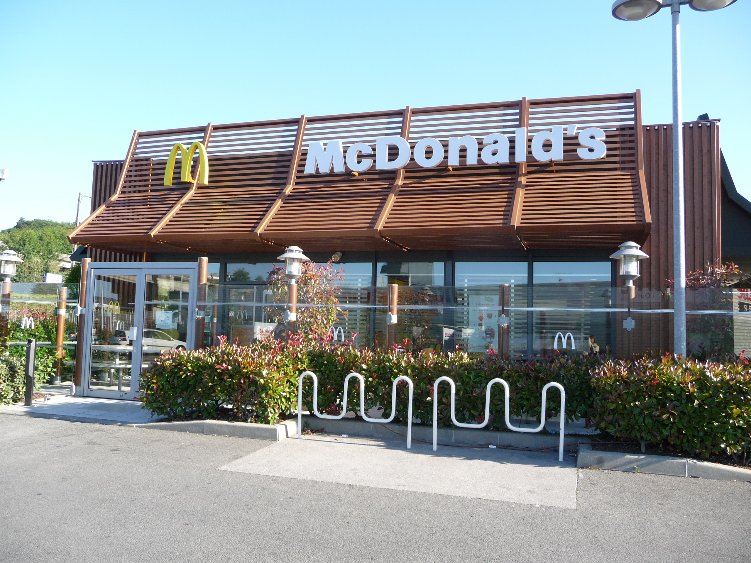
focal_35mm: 29
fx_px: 629
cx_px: 376
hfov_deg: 61.7
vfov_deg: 48.2
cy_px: 282
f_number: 3.3
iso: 100
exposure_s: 1/250
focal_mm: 4.7
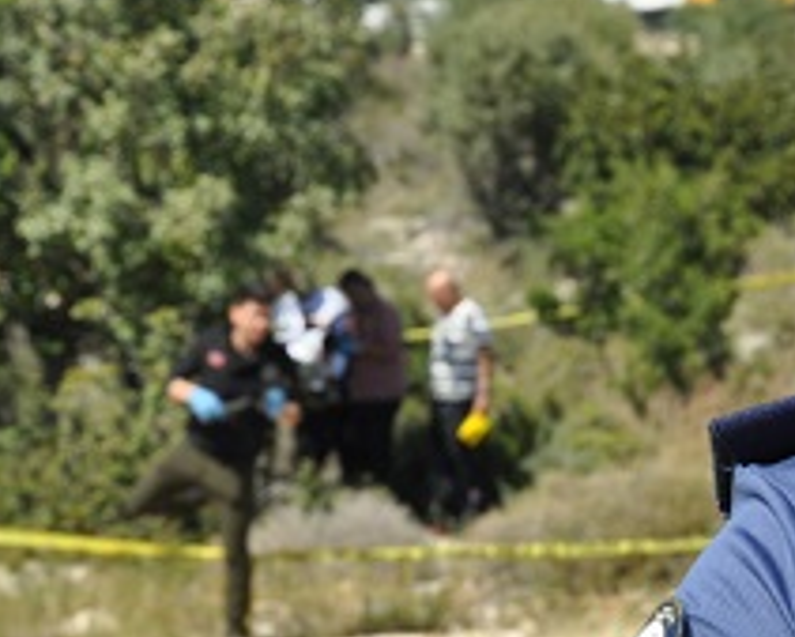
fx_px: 4896
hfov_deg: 9.2
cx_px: 931
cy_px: 332
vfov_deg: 7.4
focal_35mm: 208
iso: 800
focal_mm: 52
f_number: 9
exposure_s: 1/2000
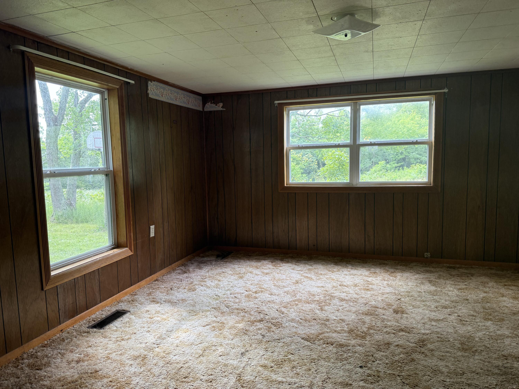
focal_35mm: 24
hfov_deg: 71.6
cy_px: 194
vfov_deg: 56.8
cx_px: 260
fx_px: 360
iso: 125
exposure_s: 1/121
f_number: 1.78
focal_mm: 6.76
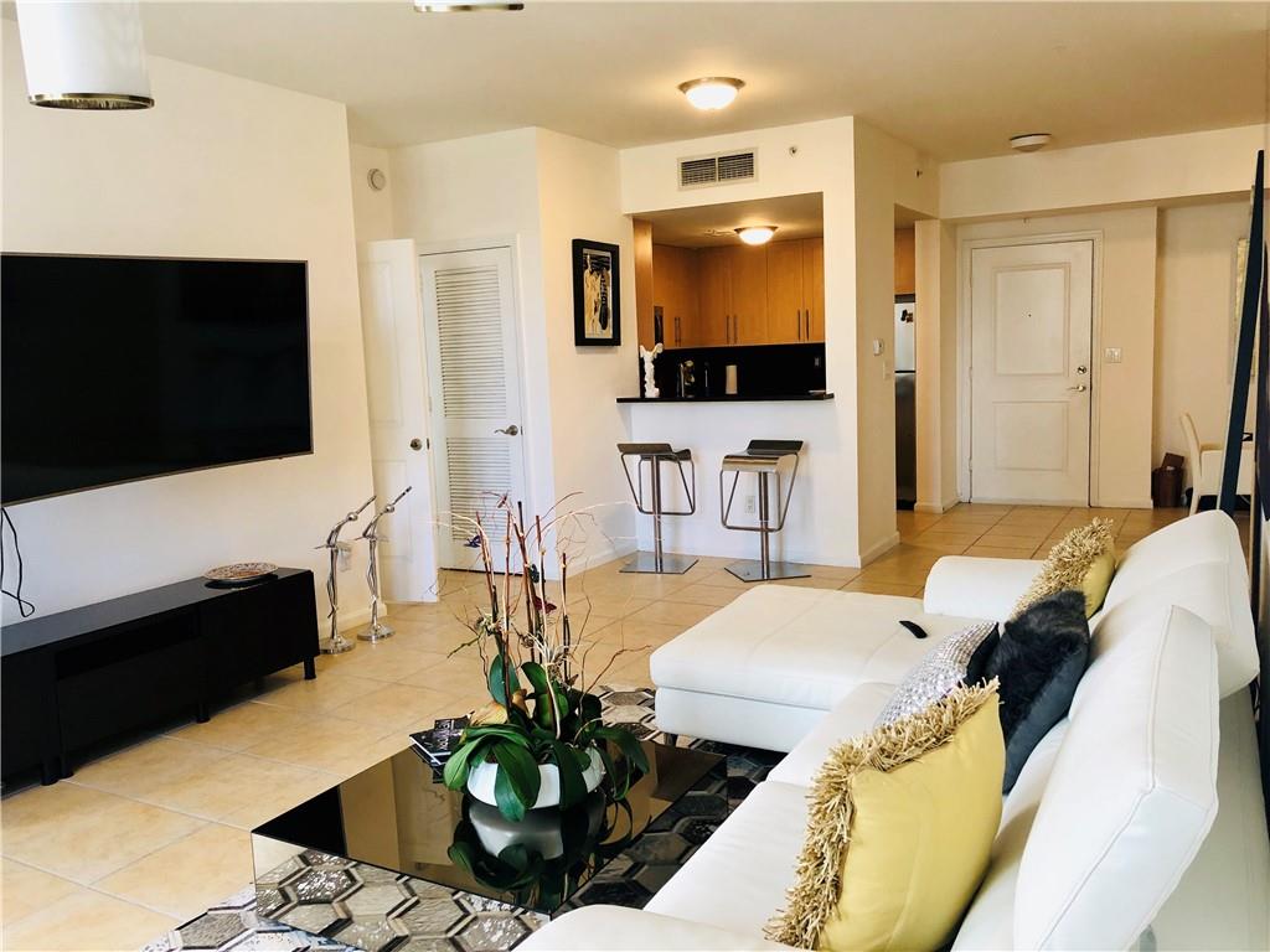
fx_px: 1027
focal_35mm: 28
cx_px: 635
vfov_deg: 49.7
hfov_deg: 63.4
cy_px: 476
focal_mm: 4
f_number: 1.8
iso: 32
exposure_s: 1/30
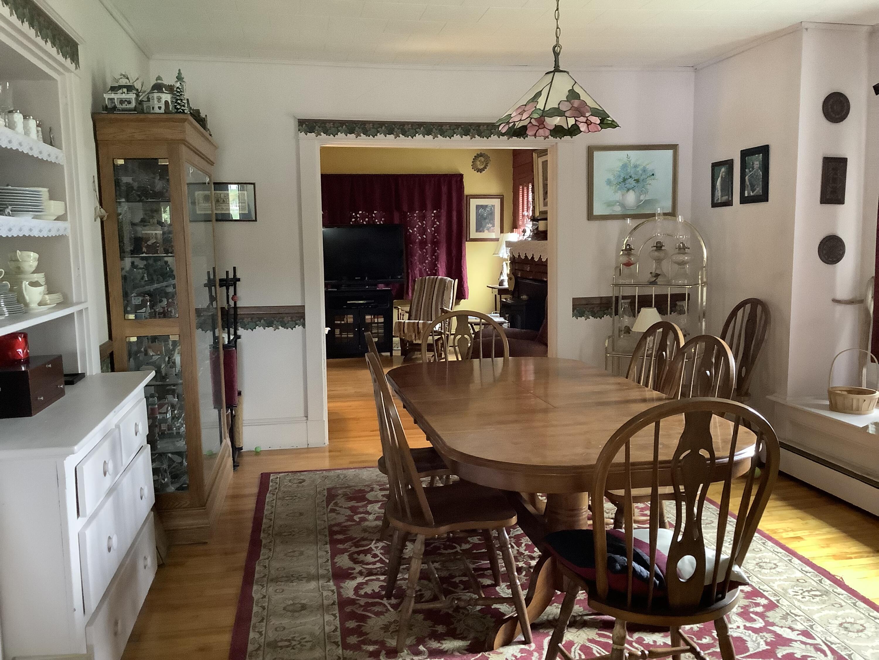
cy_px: 330
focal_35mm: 31
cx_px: 440
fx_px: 787
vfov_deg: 45.4
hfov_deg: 58.4
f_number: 2.4
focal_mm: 3.3
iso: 500
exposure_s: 1/25
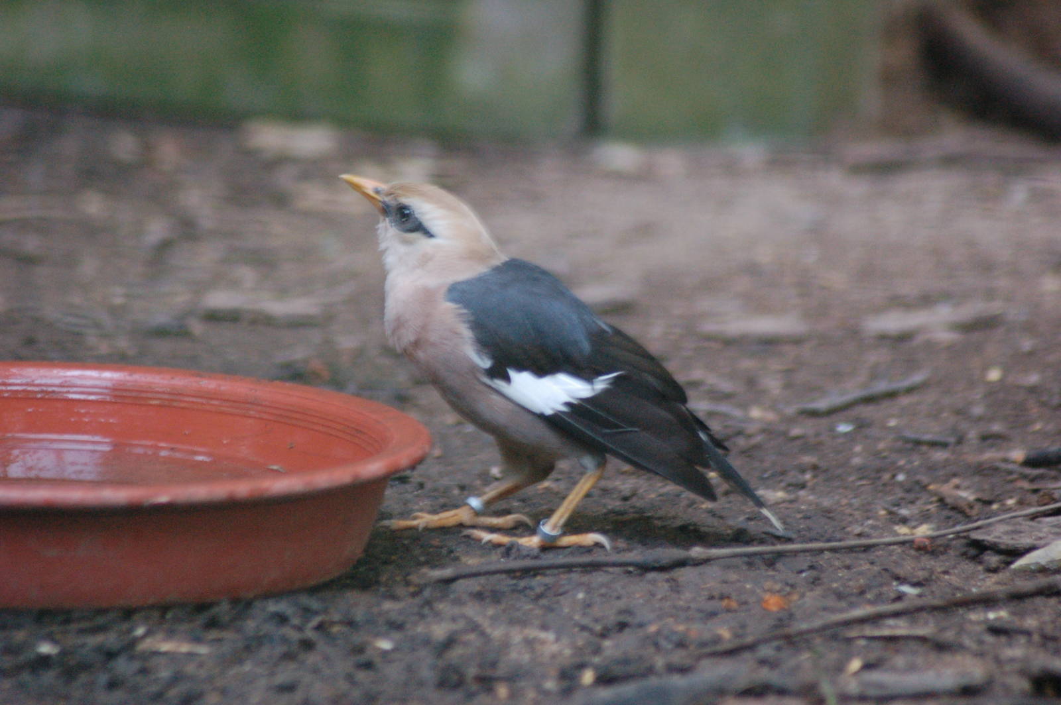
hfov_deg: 6.9
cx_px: 530
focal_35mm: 300
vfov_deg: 4.6
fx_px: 8834
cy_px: 352
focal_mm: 200
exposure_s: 1/40
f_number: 5
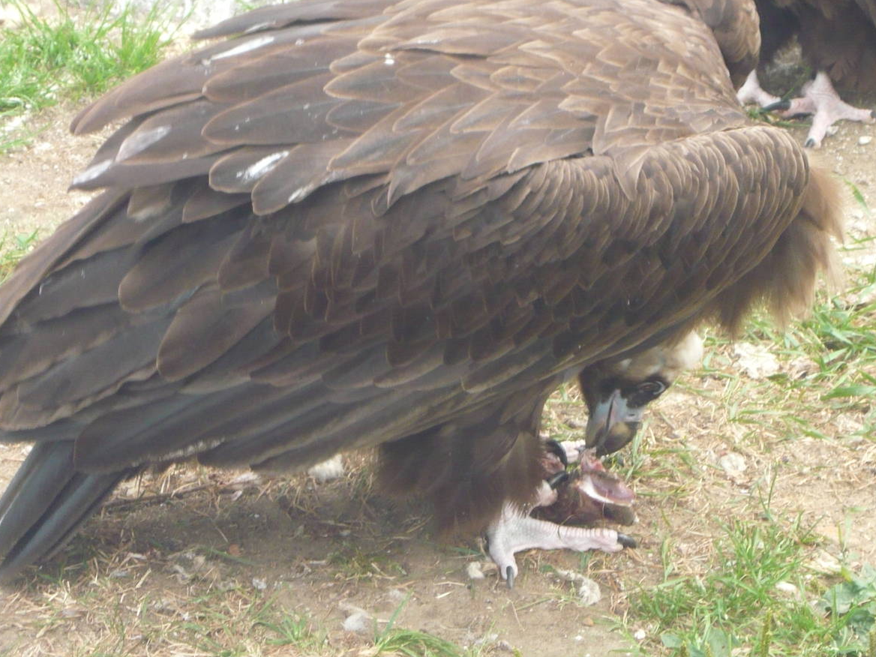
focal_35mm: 137
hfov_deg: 14.4
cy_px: 274
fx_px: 3467
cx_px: 434
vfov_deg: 10.8
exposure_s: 1/60
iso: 250
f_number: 5.1
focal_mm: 16.5
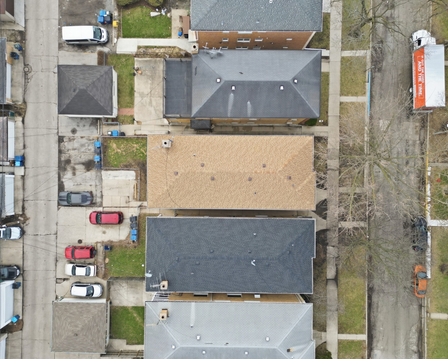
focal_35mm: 26
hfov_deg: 66.0
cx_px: 215
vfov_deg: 54.9
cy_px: 180
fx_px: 345
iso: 100
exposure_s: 1/800
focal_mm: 6.7
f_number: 1.7
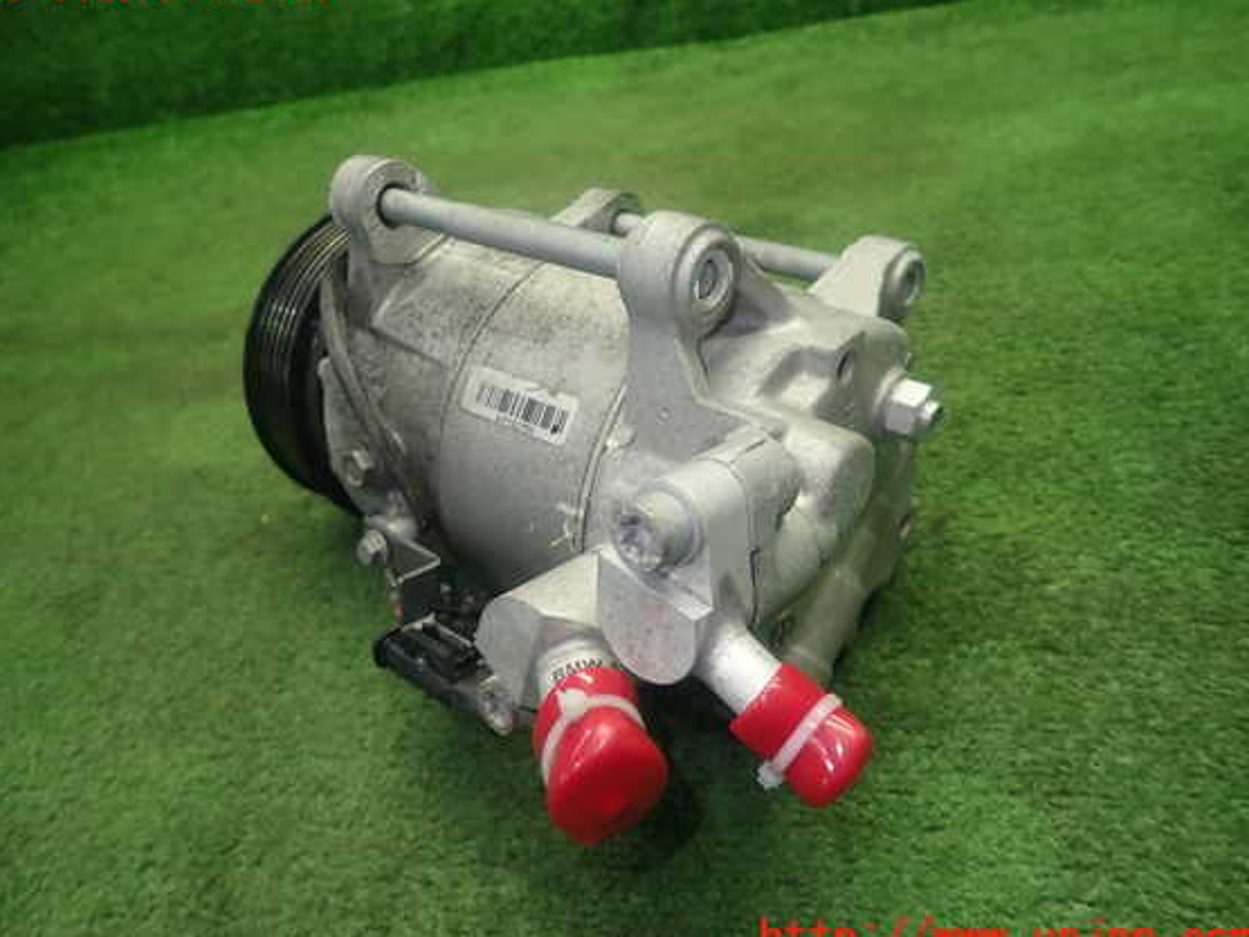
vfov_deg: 51.4
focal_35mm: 27
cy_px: 463
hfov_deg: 65.3
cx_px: 593
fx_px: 974
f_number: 2
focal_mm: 4.5
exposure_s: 1/60
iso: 200
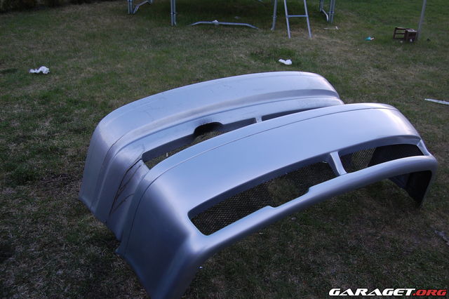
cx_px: 224
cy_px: 150
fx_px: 430
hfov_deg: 55.1
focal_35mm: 34
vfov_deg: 38.3
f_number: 5.6
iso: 280
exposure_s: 1/125
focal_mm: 23
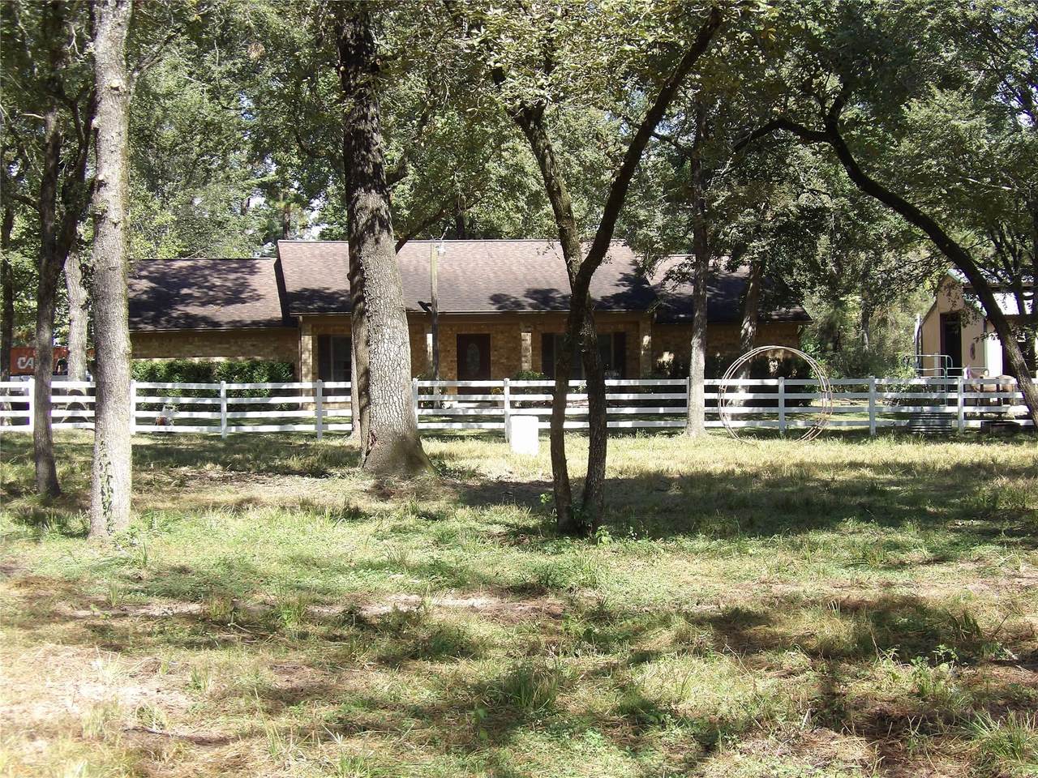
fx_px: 2159
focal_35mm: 72
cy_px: 389
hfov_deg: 27.0
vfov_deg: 20.4
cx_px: 519
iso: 100
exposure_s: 1/190
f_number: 4.1
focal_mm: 13
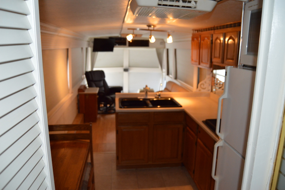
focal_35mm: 27
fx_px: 214
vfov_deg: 47.9
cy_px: 95
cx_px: 142
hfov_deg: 67.4
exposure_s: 1/60
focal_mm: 18
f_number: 3.5
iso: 1250
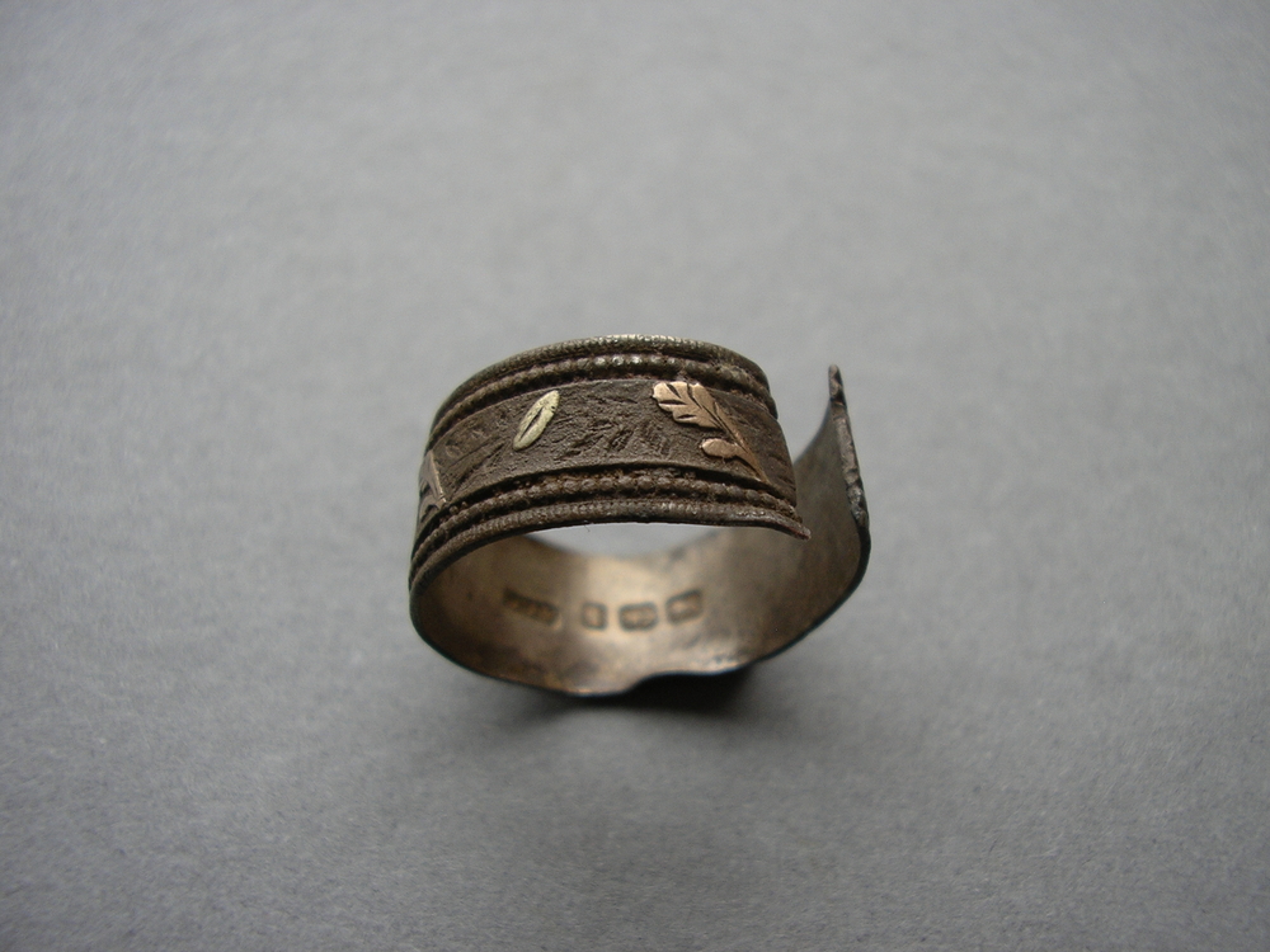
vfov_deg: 37.7
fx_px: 1394
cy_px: 476
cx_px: 635
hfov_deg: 49.0
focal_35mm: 38
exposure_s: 1/125
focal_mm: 5.8
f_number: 2.9
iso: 50
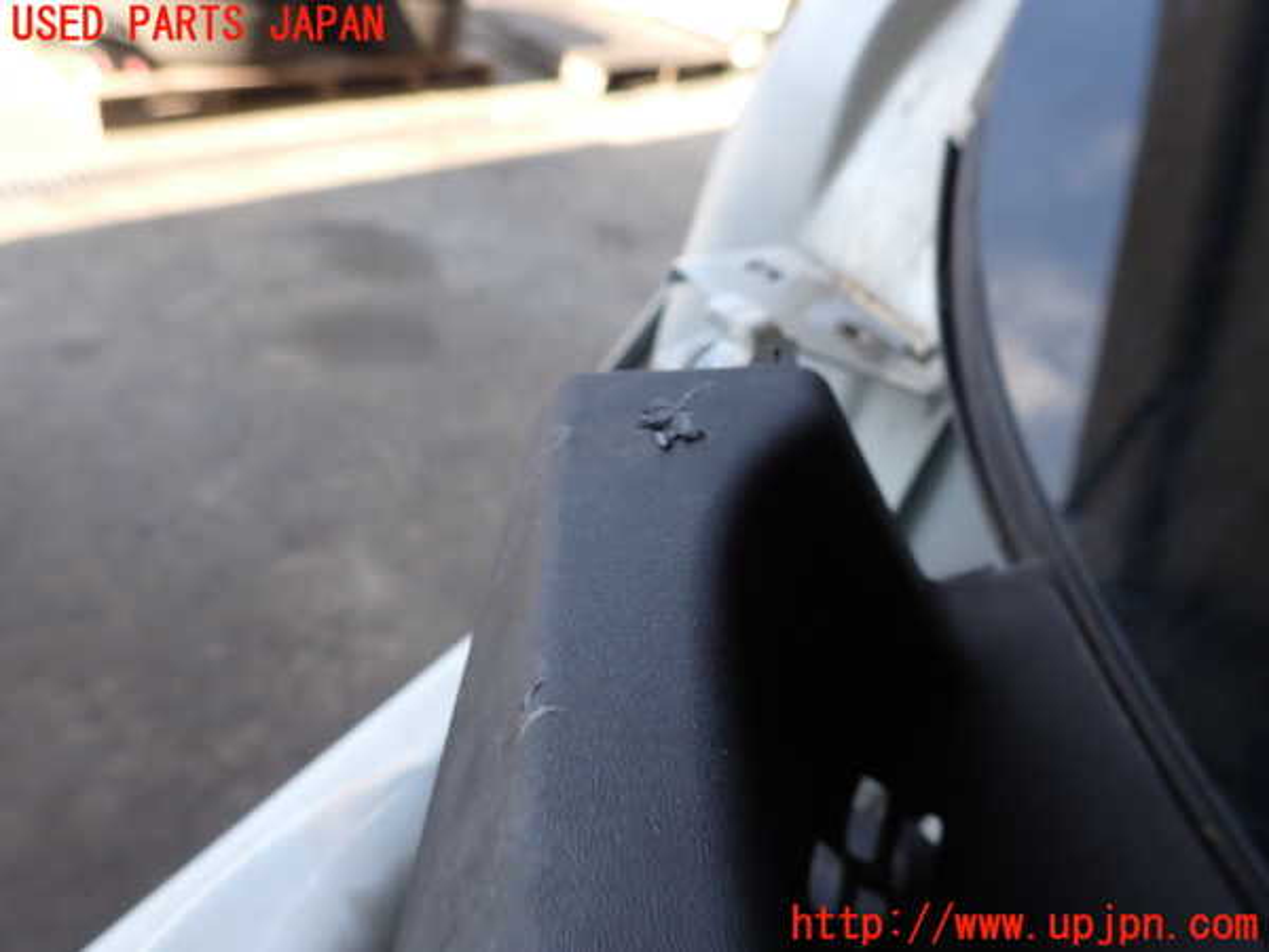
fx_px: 916
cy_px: 476
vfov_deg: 54.9
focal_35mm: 25
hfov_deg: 69.4
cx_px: 634
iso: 100
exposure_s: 1/125
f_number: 2.8
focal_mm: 4.5
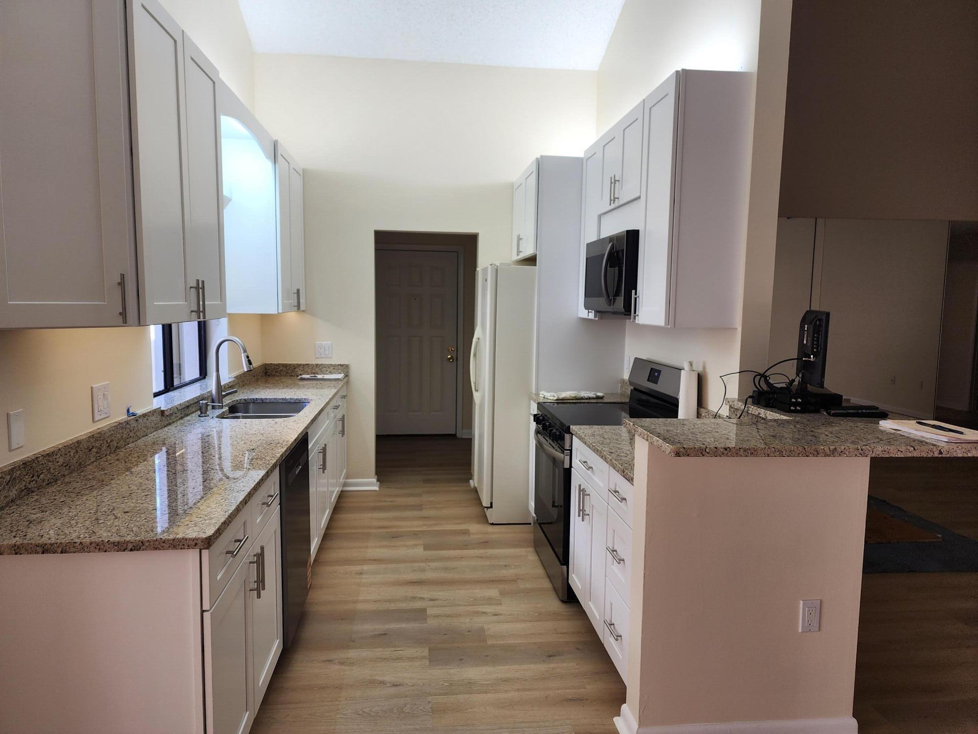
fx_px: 650
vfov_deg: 58.9
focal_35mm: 23
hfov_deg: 73.9
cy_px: 367
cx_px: 489
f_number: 1.8
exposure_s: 1/120
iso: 50
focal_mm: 6.4
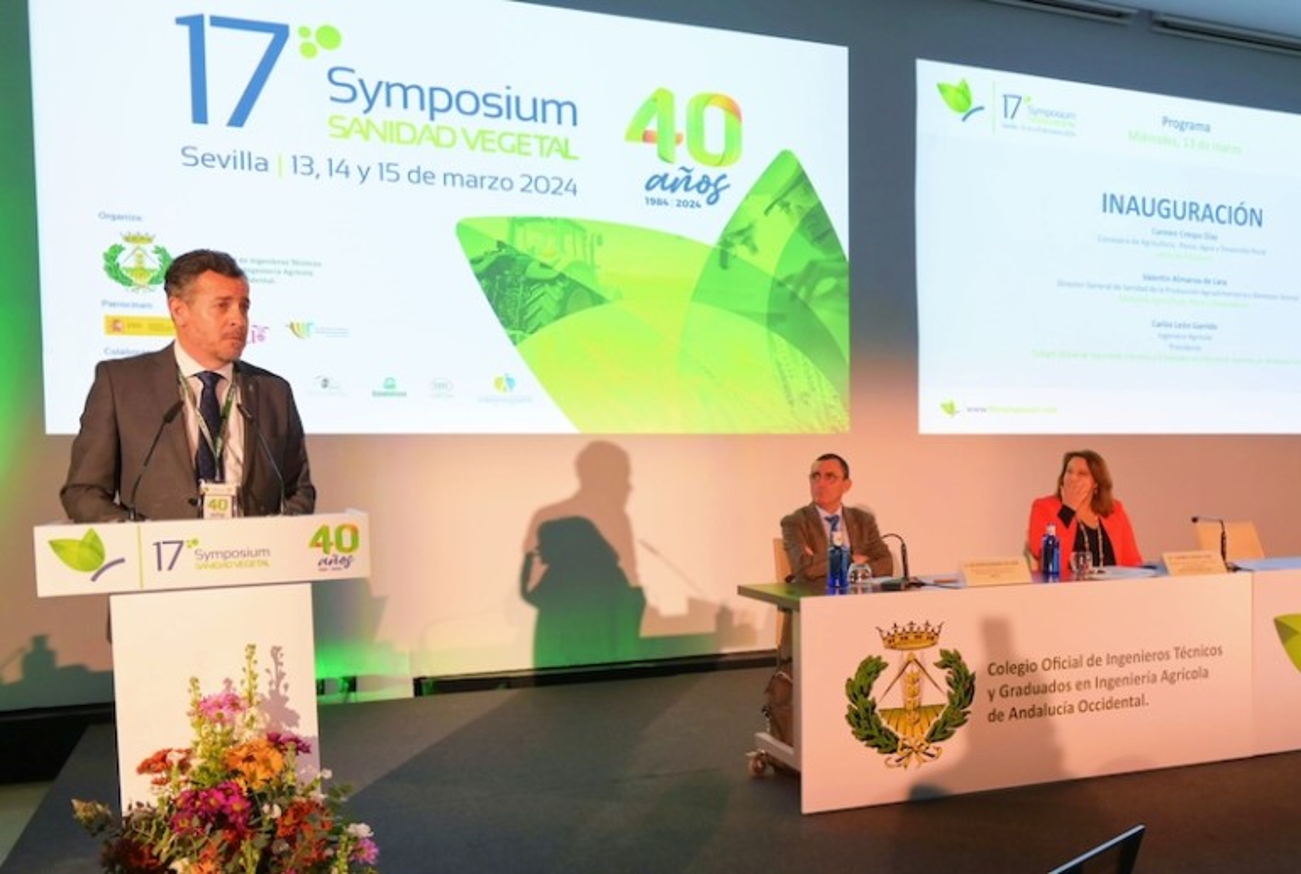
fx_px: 924
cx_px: 650
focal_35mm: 26
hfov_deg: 70.3
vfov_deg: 50.6
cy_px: 437
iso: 2000
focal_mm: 25.5
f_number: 5.6
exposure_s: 1/100
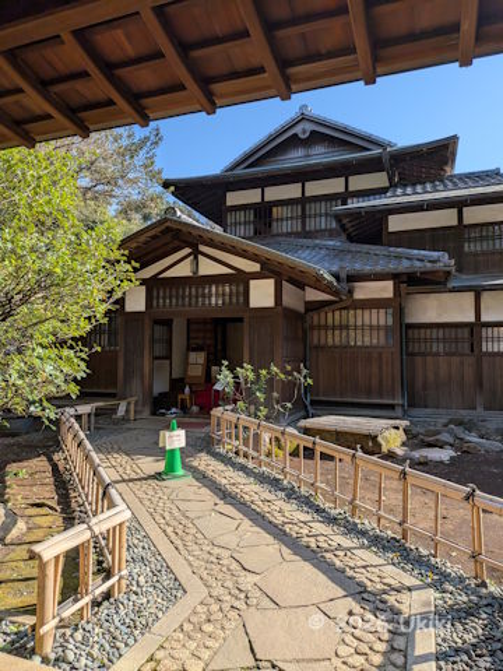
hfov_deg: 56.8
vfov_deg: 71.6
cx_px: 252
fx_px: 465
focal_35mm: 24
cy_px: 336
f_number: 1.7
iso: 29
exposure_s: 1/1106
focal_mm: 4.53
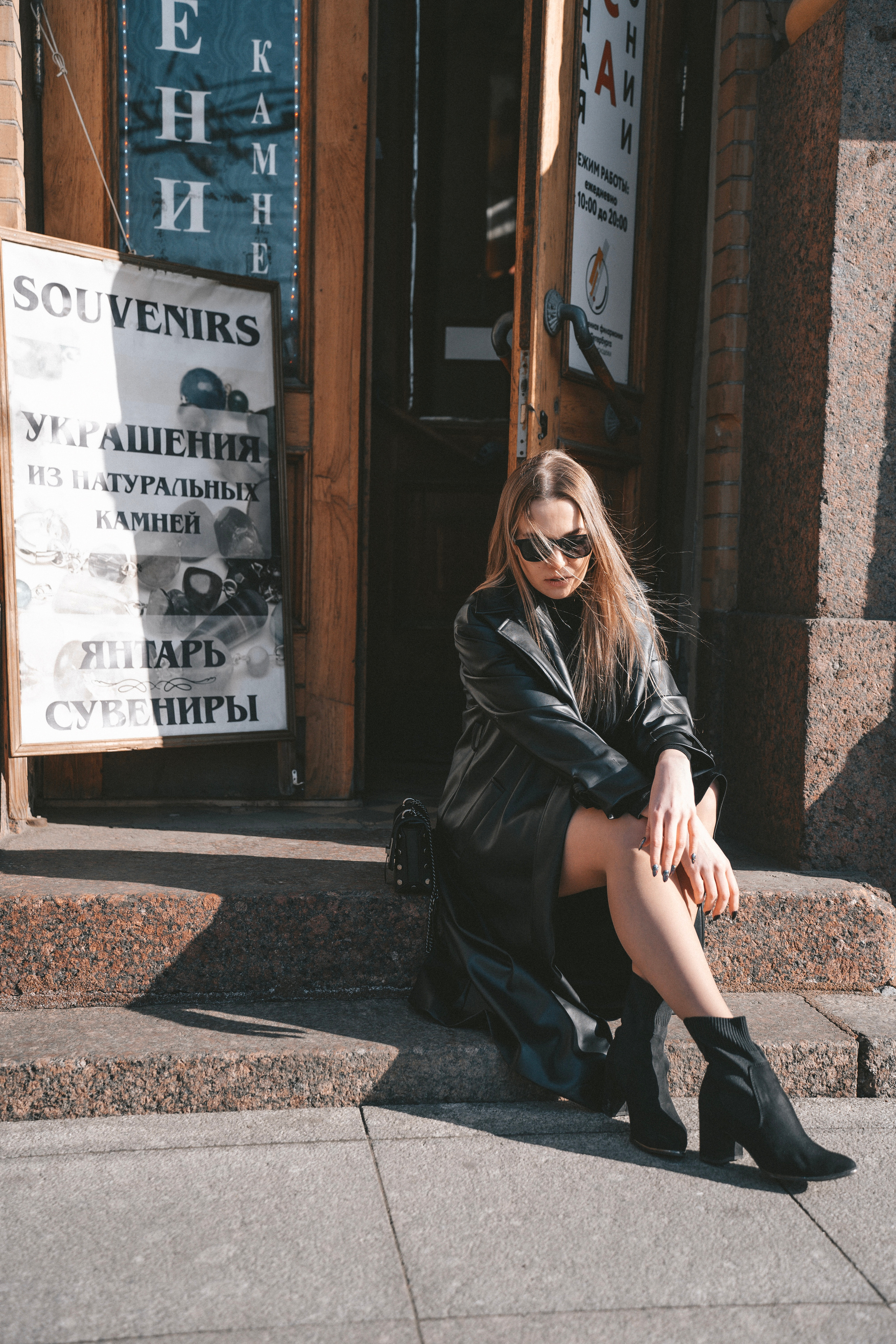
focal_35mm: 43
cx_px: 448
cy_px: 672
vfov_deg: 45.4
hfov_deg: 31.2
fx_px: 1605
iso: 320
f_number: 2.8
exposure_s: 1/1250
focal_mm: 43
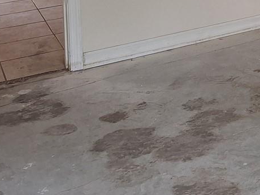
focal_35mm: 80
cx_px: 390
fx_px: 601
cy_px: -140
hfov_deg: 20.8
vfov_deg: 16.0
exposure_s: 1/30
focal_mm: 5.54
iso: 250
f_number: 1.8
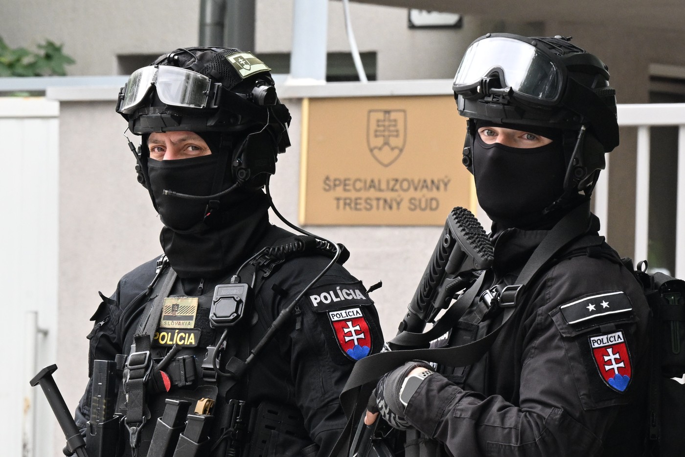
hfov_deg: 6.9
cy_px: 228
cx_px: 342
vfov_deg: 4.6
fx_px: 5707
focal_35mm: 300
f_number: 13
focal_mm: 200
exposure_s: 1/320
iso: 2800
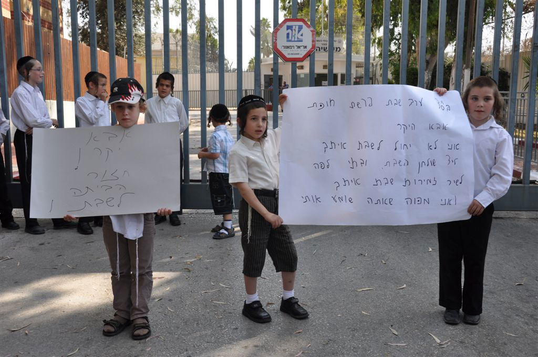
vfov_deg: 34.1
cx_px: 269
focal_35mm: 39
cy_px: 178
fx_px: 582
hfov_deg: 49.6
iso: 200
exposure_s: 1/250
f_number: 8
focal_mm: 26
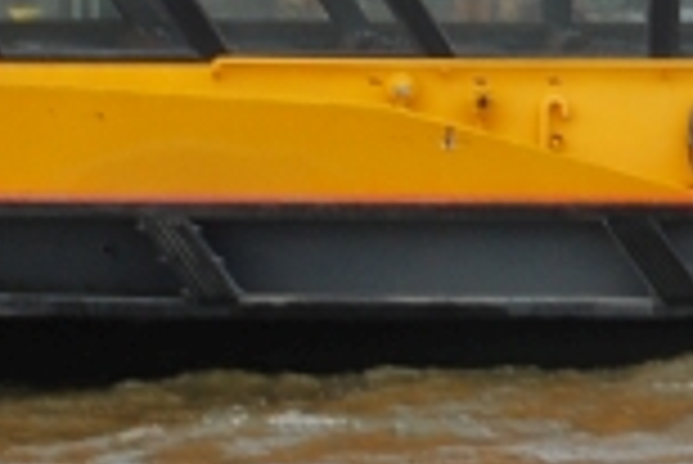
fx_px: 8478
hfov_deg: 4.6
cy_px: -435
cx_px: 1084
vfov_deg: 3.1
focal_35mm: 440
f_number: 9
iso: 200
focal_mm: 44
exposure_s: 1/125
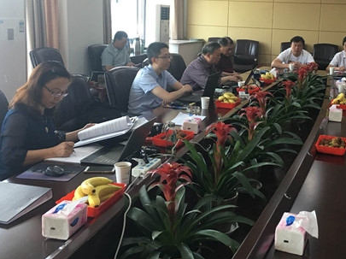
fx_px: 429
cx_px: 242
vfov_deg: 33.4
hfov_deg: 43.0
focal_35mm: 43
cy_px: 97
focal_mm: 4.15
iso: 50
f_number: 2.2
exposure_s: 1/33
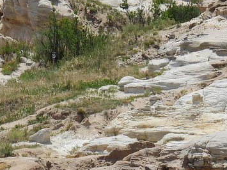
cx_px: -15
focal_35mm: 722
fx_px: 4733
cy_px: 95
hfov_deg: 2.7
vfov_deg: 2.1
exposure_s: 1/800
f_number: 4.5
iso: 100
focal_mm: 35.7
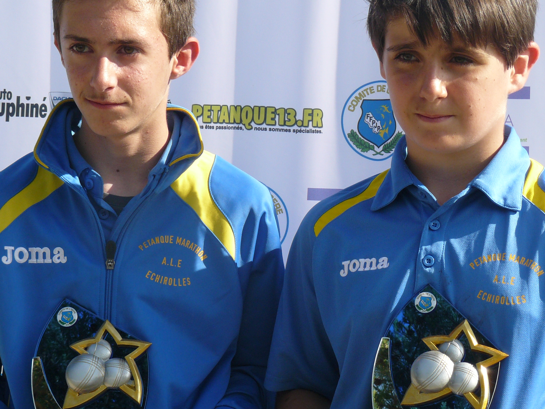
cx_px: 305
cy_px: 213
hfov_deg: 15.5
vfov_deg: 11.7
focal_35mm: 127
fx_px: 2000
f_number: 5.6
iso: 100
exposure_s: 1/250
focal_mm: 15.2
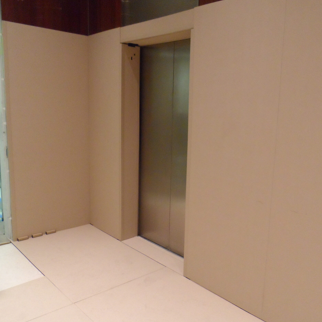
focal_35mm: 29
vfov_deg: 55.6
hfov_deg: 55.4
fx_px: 305
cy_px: 161
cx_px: 184
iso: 480
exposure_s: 1/30
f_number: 3.2
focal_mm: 4
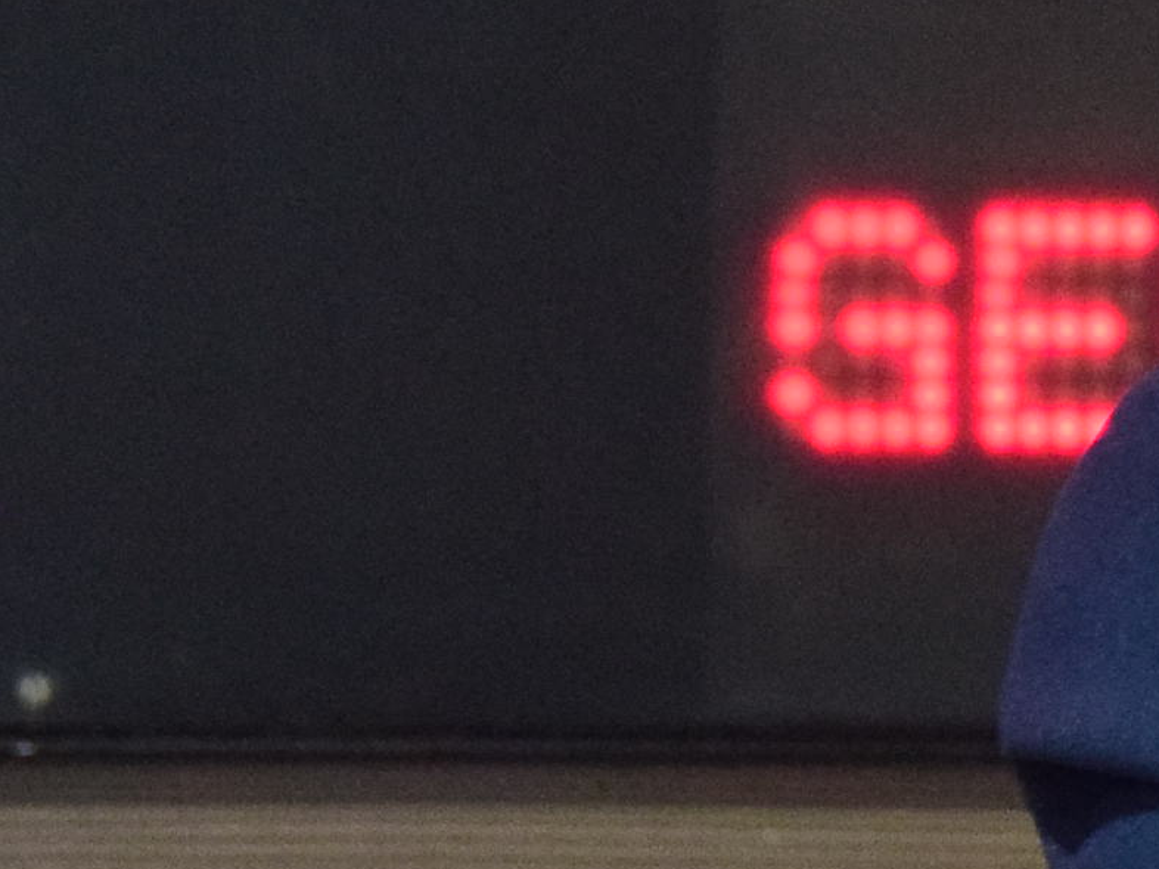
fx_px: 30392
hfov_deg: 2.2
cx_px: 2912
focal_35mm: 908
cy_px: 319
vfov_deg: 1.6
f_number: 5.3
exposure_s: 1/60
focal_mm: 110
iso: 1600
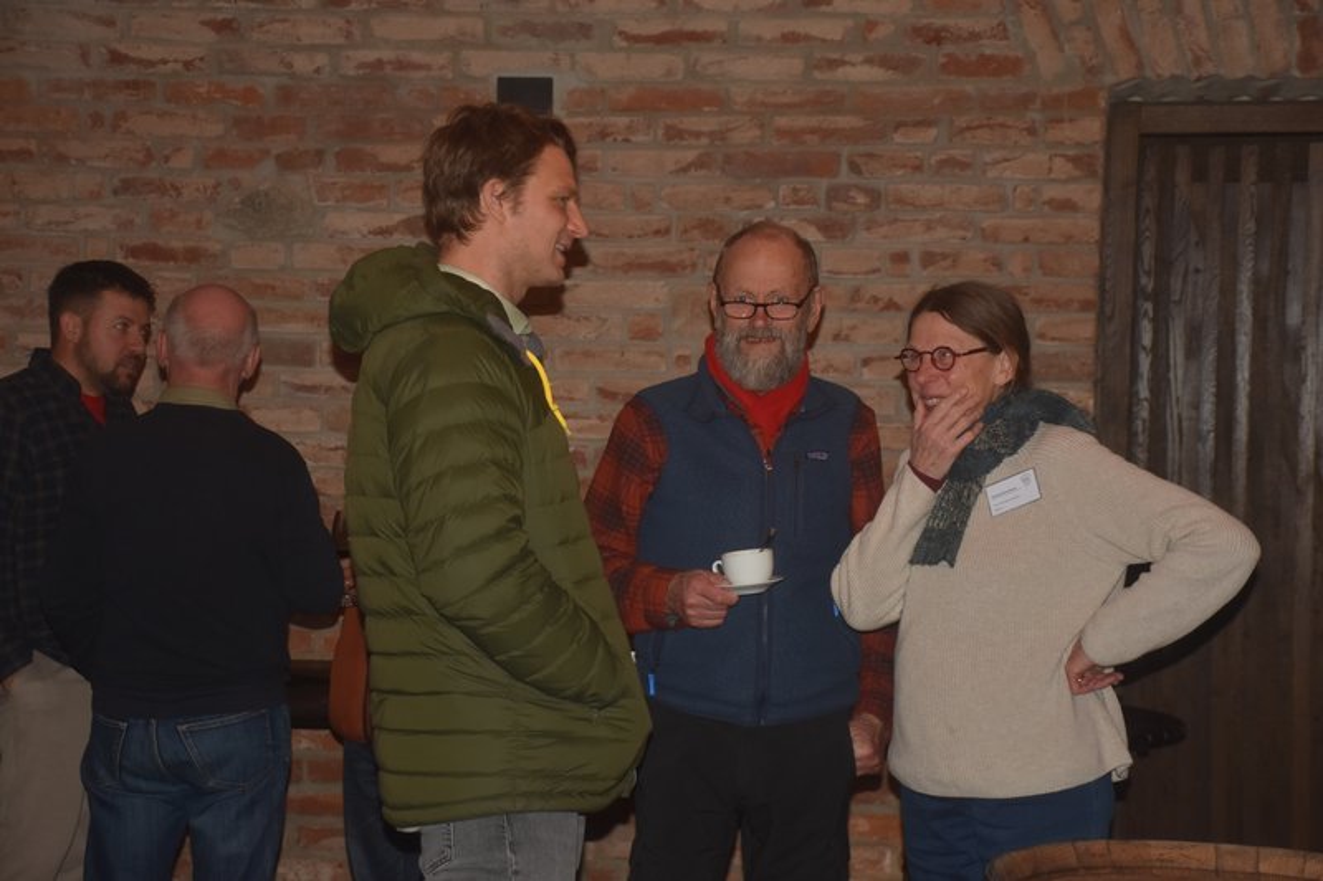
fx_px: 2866
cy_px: 440
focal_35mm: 78
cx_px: 662
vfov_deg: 17.5
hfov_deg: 26.0
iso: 400
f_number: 4.8
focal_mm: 52
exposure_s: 1/60
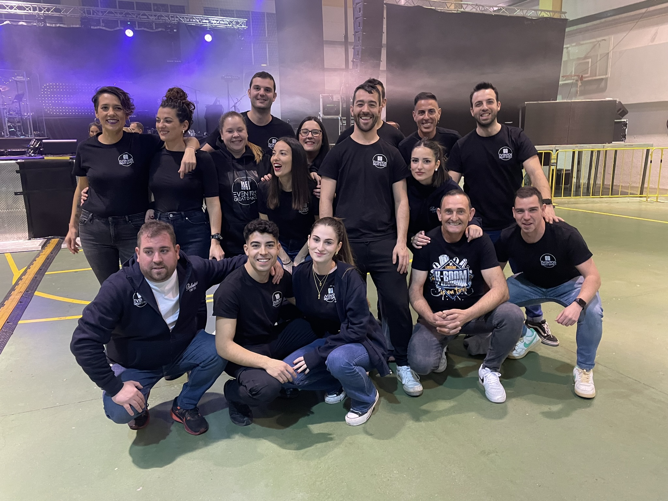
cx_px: 334
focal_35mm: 26
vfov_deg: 53.1
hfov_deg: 67.3
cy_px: 250
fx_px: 502
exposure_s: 1/33
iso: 500
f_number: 1.6
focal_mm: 4.2
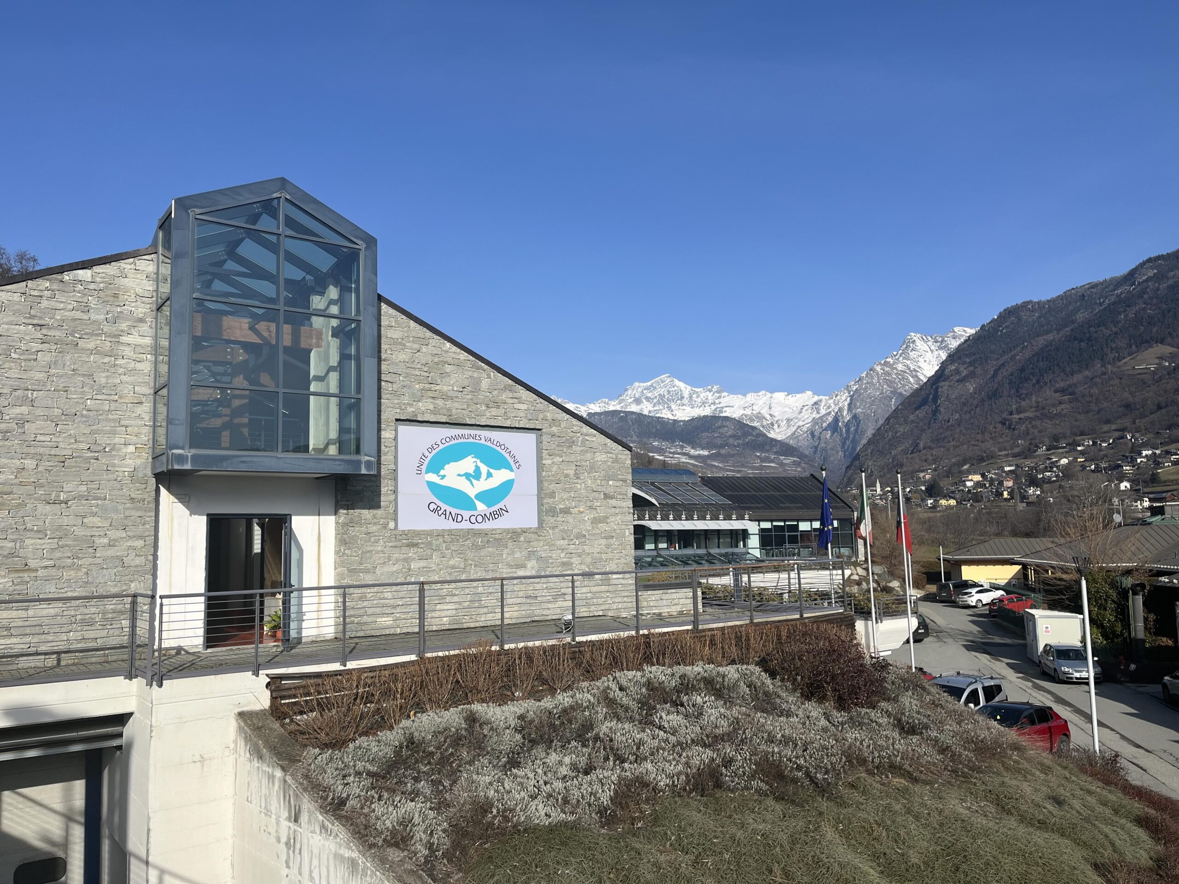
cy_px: 442
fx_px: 886
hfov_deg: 67.3
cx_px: 590
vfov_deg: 53.1
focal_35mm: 26
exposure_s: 1/5076
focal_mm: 5.1
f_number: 1.6
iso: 50
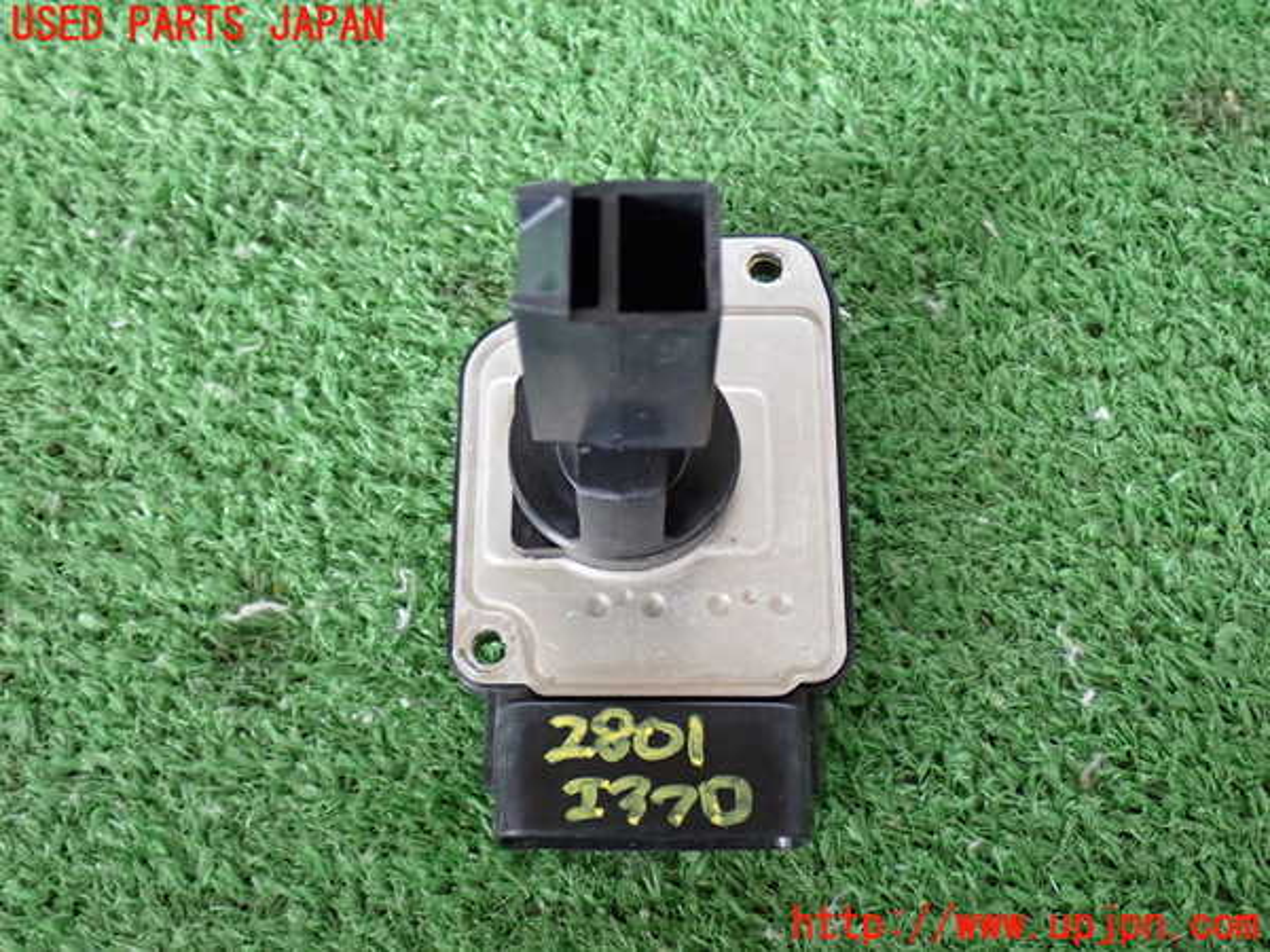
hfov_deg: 42.9
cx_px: 635
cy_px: 476
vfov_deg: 32.9
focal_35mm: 44
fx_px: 1614
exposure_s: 1/40
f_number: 2.9
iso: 500
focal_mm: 7.84
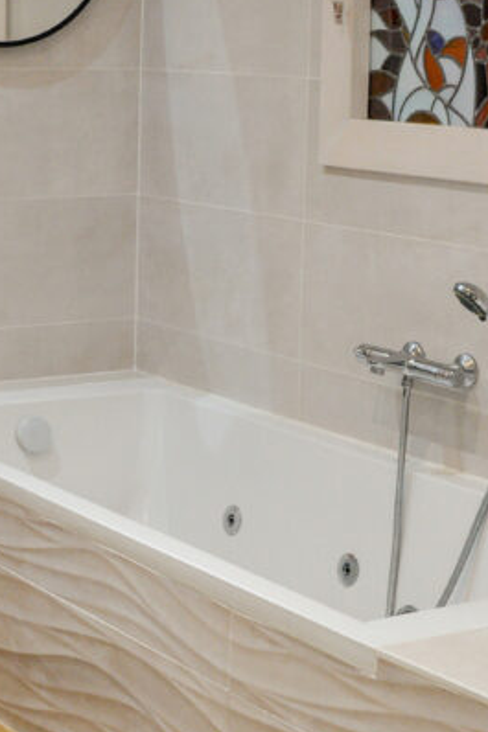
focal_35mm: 90
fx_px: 1831
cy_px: 195
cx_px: 57
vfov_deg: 22.4
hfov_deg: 15.0
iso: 3200
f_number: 4.5
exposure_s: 1/250
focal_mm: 35
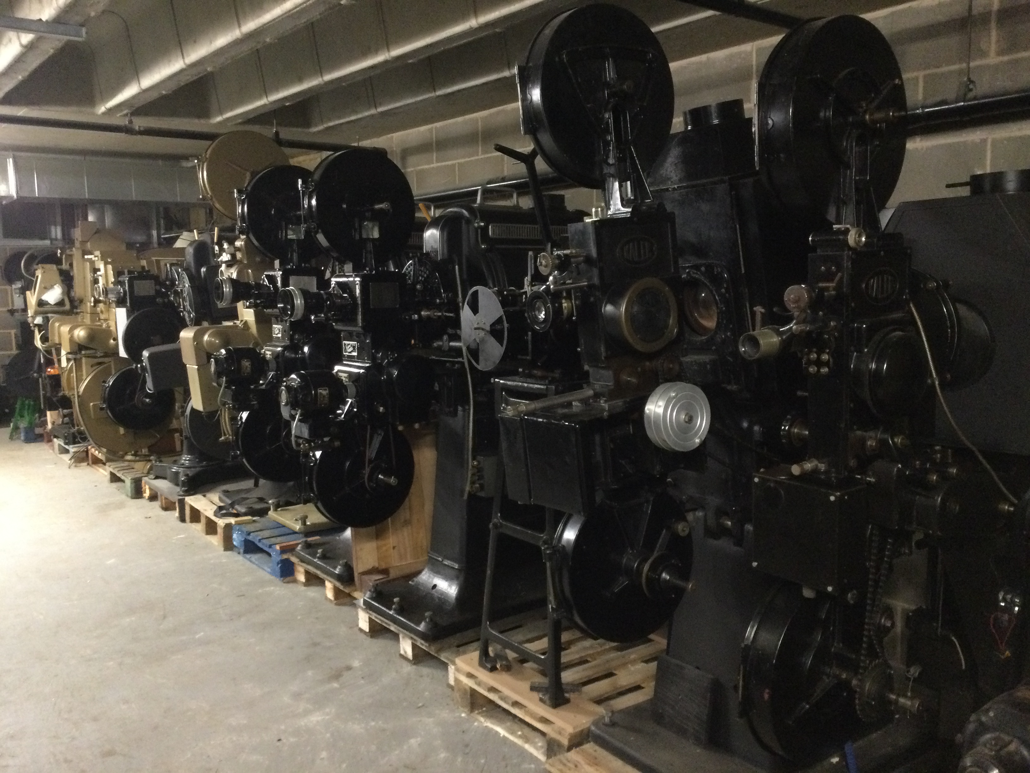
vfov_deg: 45.4
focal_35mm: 31
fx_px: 922
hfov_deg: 58.4
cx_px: 515
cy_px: 386
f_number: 2.4
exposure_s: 1/17
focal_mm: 3.3
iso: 400
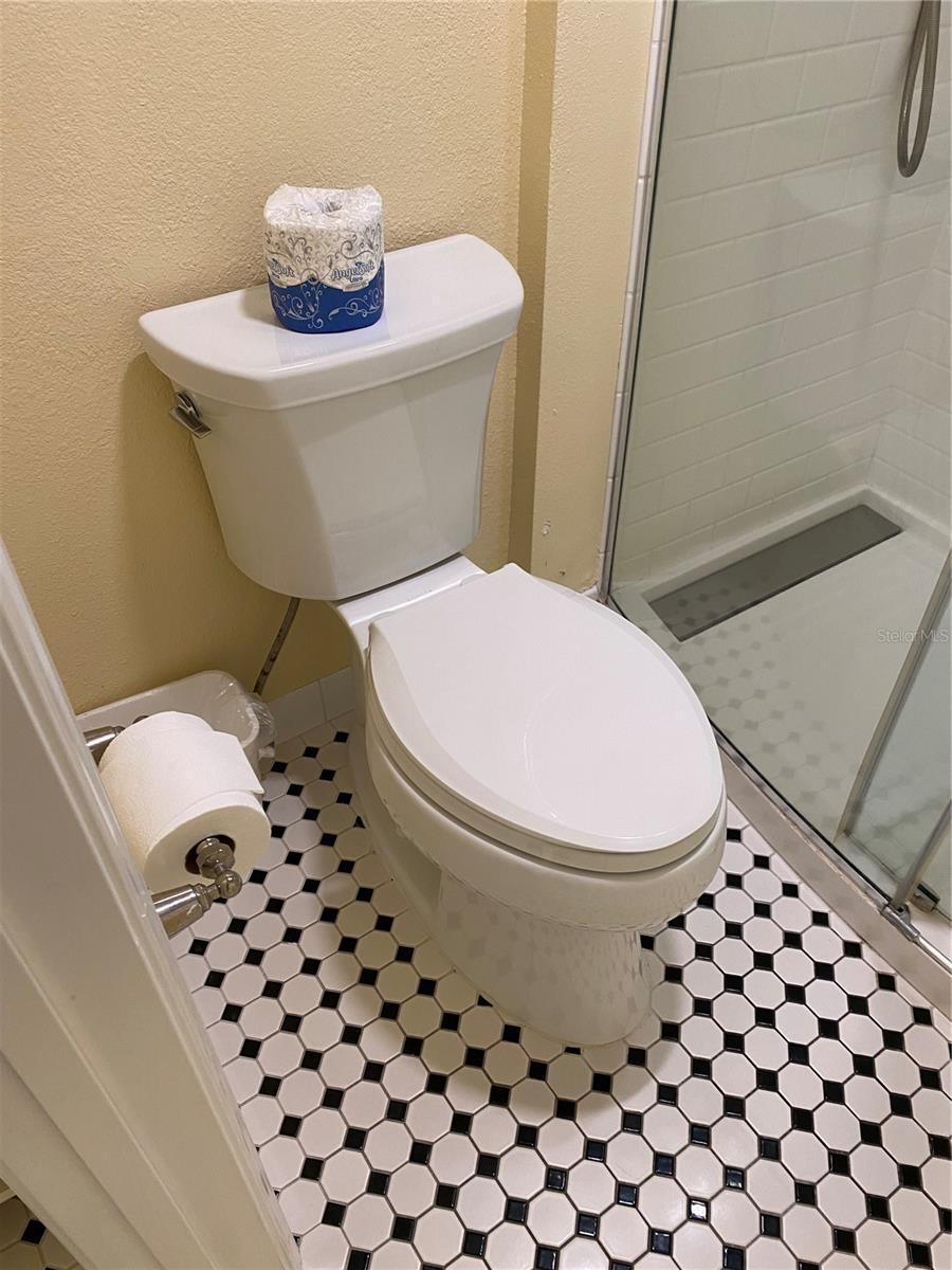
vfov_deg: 67.3
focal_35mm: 26
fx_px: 953
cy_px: 635
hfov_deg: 53.1
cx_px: 476
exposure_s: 1/60
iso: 100
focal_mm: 4.25
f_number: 1.8
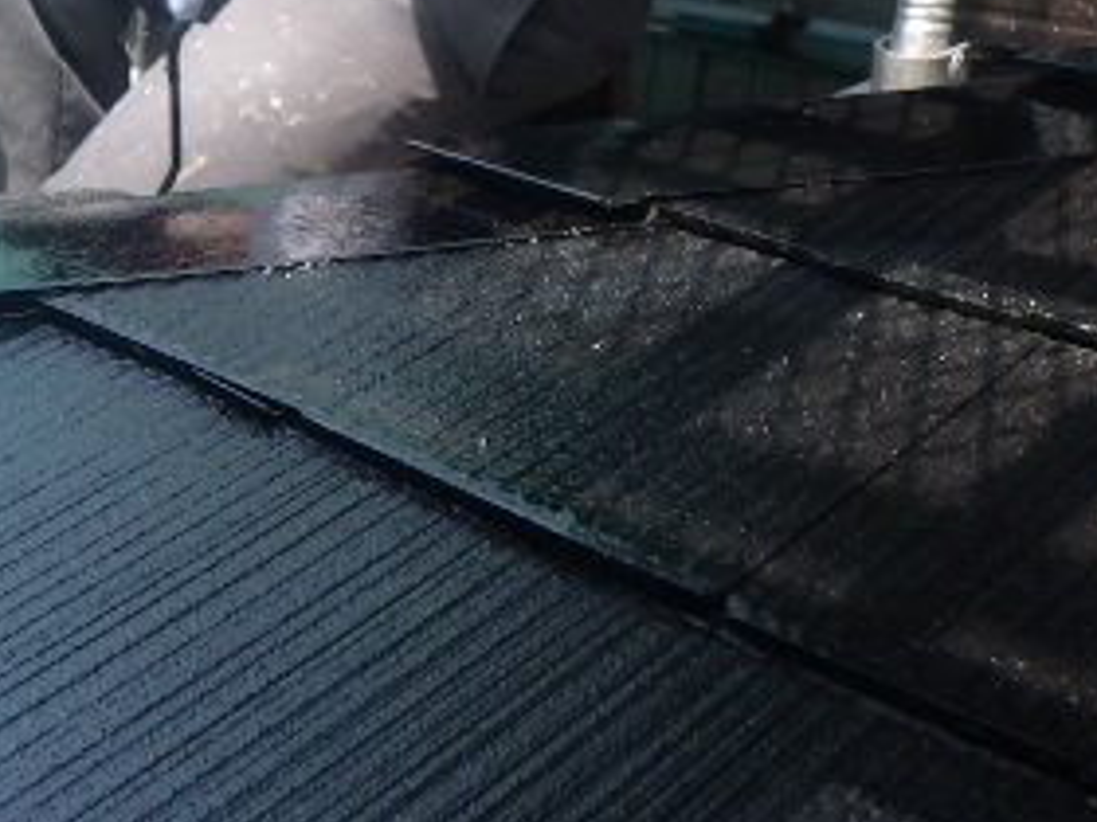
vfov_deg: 22.2
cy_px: 31
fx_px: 2028
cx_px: 208
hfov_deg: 29.5
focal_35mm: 64
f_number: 4.2
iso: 125
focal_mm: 5
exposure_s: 1/200
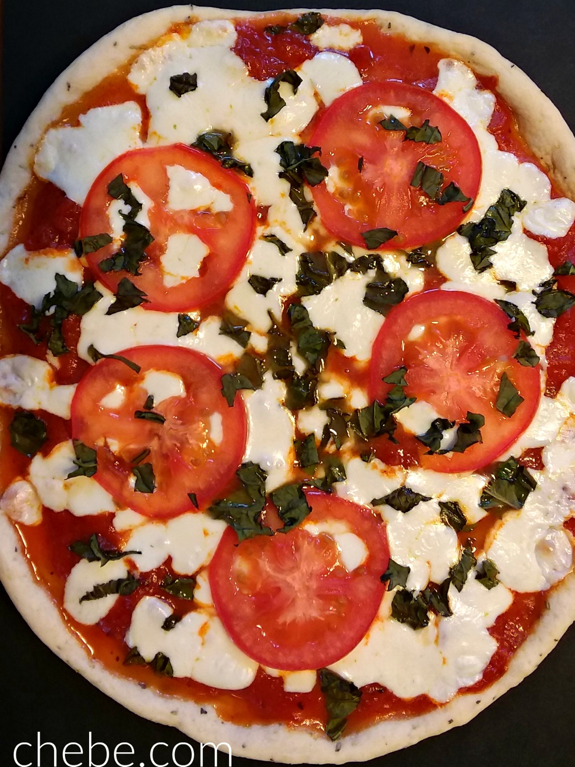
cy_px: 384
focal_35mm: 29
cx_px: 288
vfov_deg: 61.7
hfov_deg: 48.2
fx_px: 642
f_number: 1.9
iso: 64
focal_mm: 2.47
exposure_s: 1/30
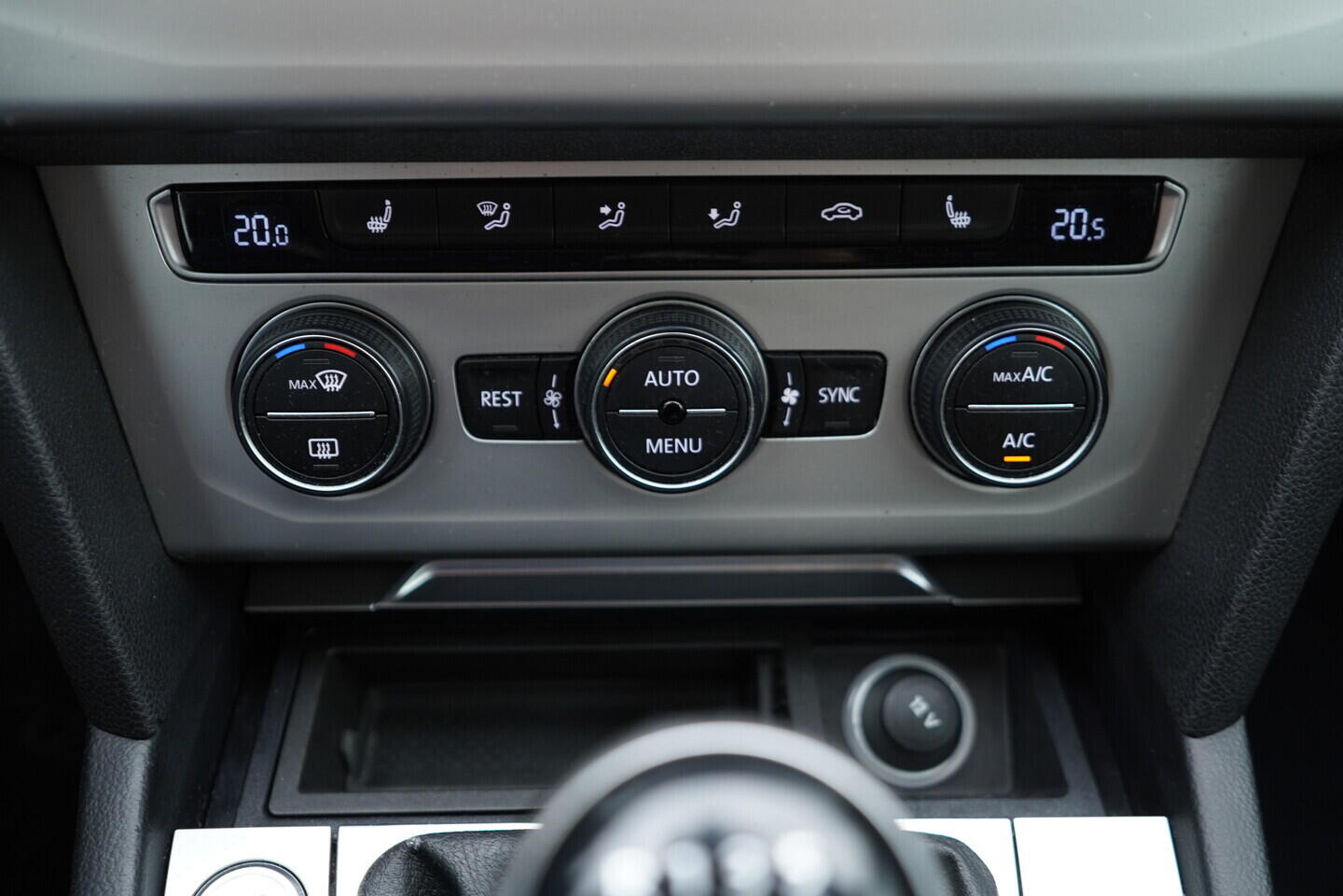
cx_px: 672
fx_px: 1343
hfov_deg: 53.1
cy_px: 448
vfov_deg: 36.9
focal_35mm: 36
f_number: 2.8
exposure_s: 1/40
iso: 320
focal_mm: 24
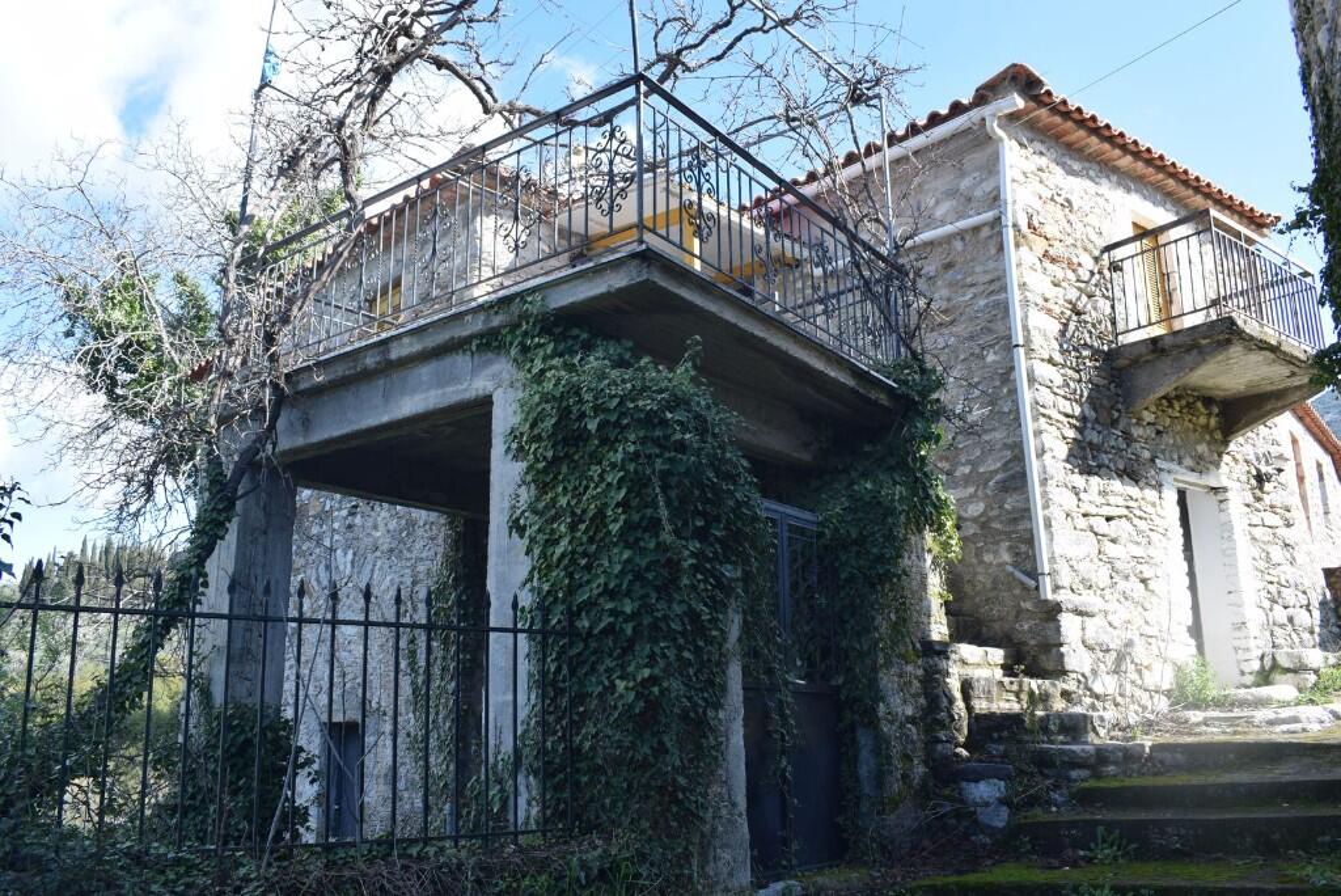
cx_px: 670
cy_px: 448
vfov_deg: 43.7
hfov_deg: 61.9
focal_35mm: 30
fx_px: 1118
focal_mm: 20
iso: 280
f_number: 8
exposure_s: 1/250
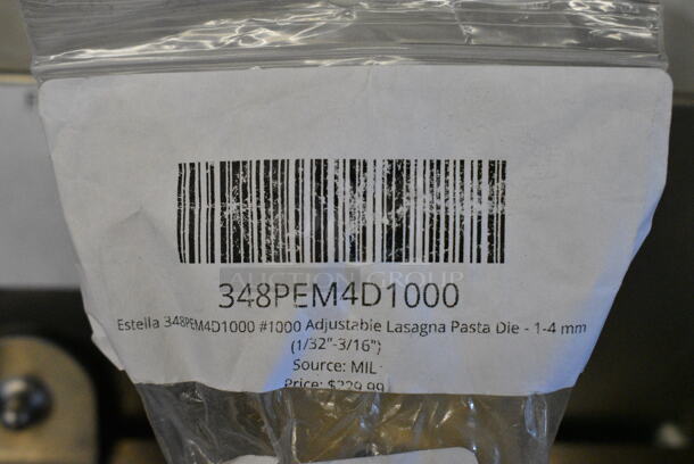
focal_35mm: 57
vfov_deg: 23.8
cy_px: 232
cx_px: 347
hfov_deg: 35.0
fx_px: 1100
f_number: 8
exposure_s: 1/250
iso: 6400
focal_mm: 38
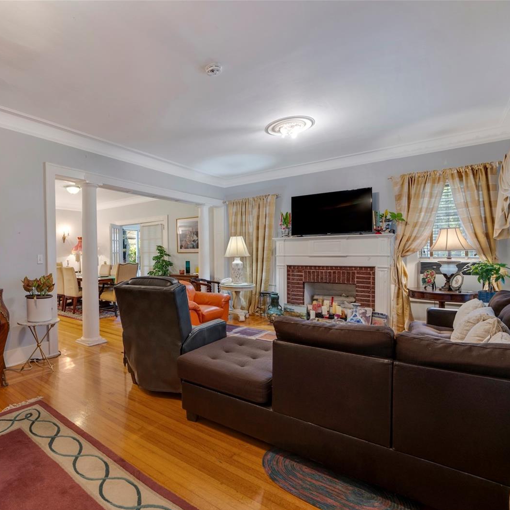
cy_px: 257
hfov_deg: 76.6
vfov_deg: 80.7
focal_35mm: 18
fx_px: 300
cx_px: 148
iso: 100
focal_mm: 14
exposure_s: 1/30
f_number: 8
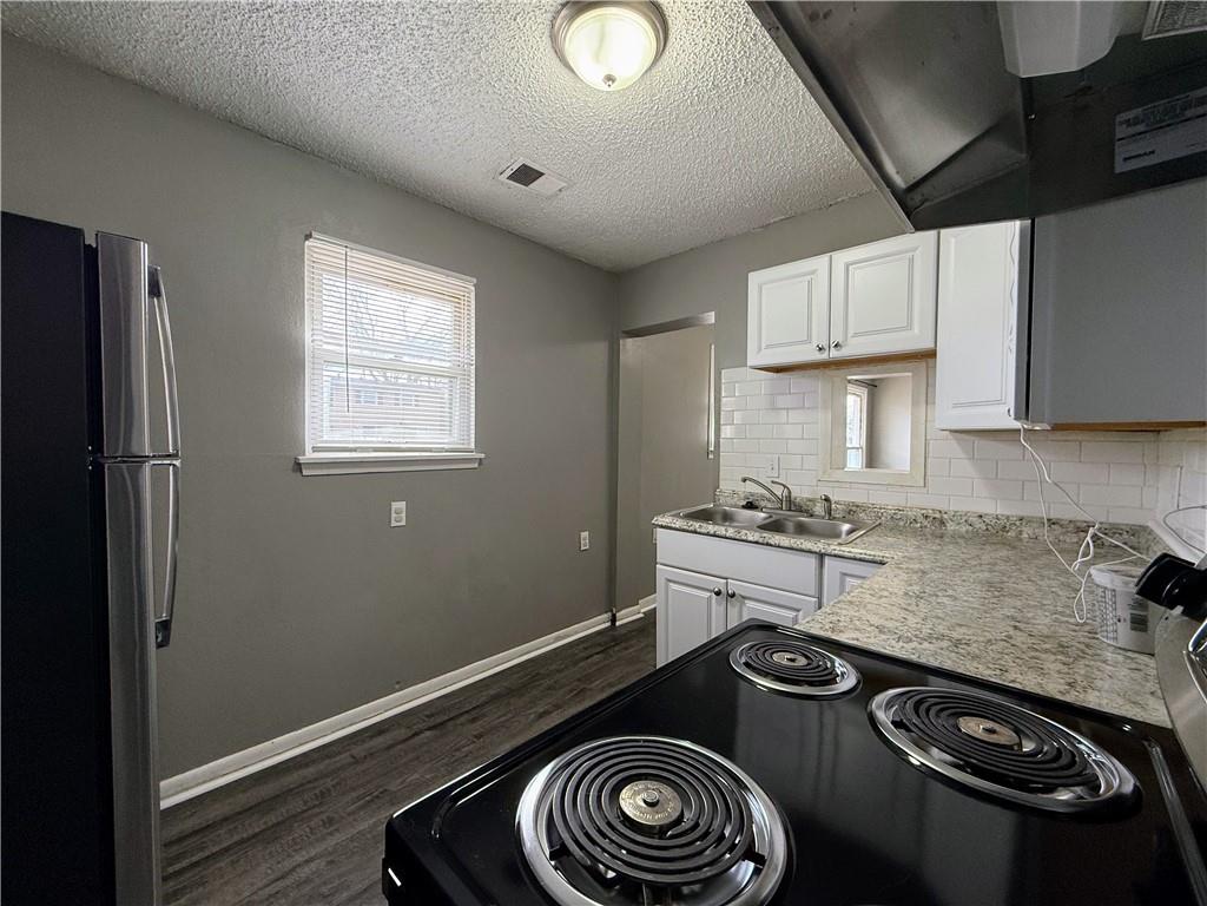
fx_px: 488
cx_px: 604
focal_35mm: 14
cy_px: 453
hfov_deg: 102.1
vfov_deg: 85.7
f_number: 2.2
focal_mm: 2.22
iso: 200
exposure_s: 1/99
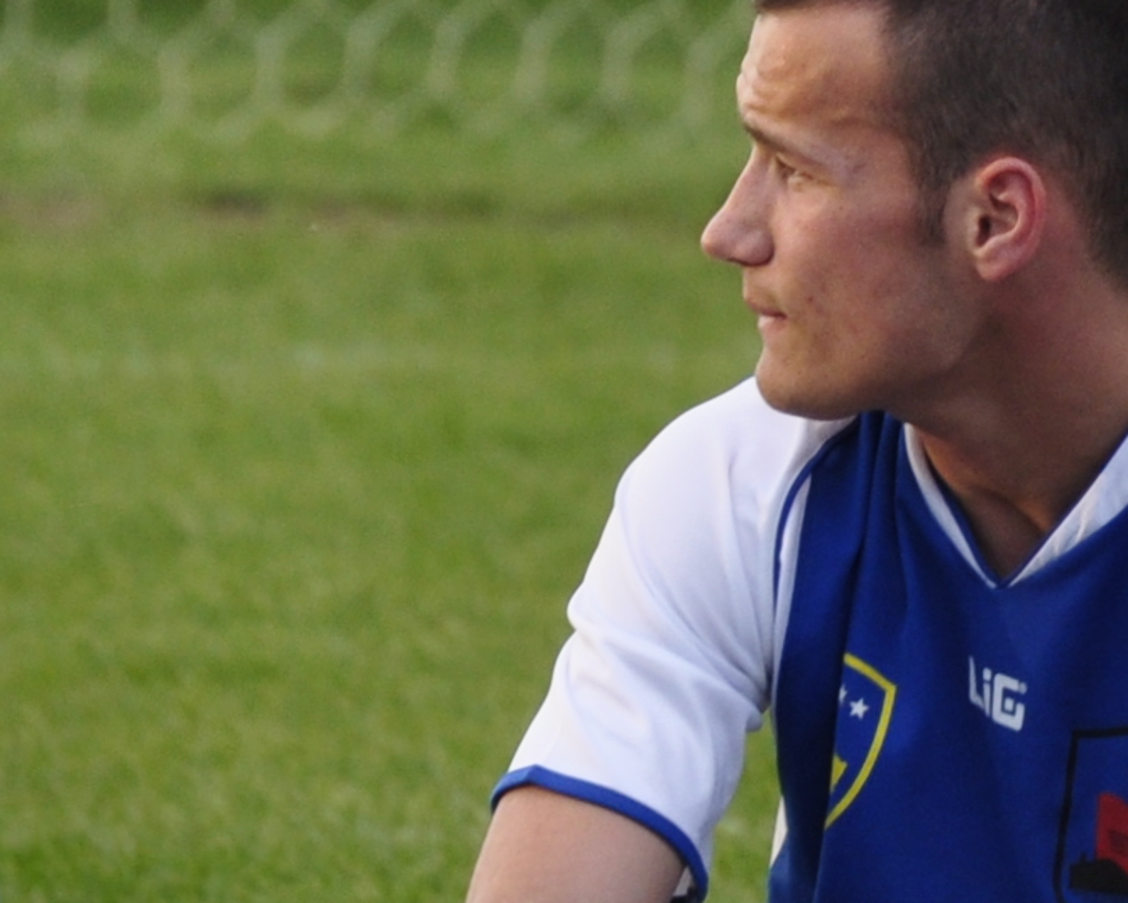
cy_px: 162
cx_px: 2195
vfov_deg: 1.0
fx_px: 49828
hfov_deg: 1.3
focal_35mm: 1492
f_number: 9
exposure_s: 1/125
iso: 400
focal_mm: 200
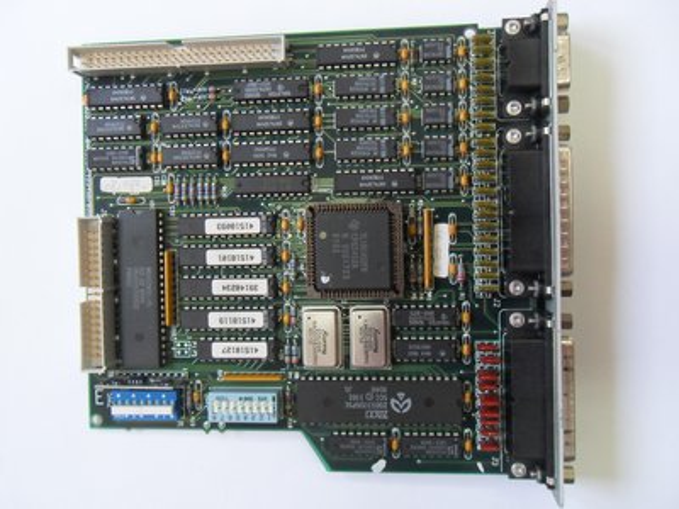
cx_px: 340
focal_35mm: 35
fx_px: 687
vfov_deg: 40.7
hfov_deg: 52.6
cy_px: 254
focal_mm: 6.3
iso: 320
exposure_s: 1/30
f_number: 3.5
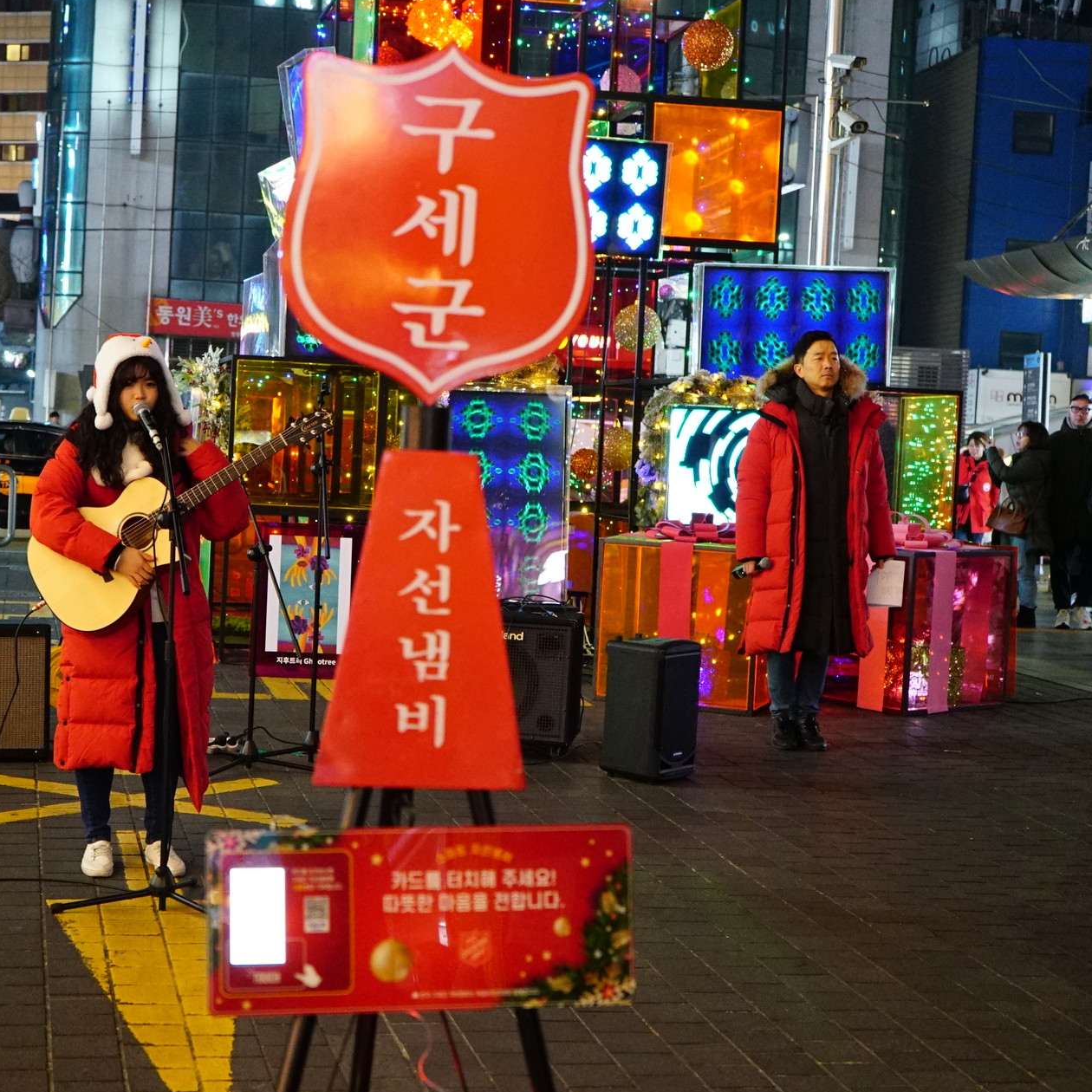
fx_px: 2034
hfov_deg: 29.7
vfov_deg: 30.0
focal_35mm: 57
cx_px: 330
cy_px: 551
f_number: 4.5
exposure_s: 1/60
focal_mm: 44
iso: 8000
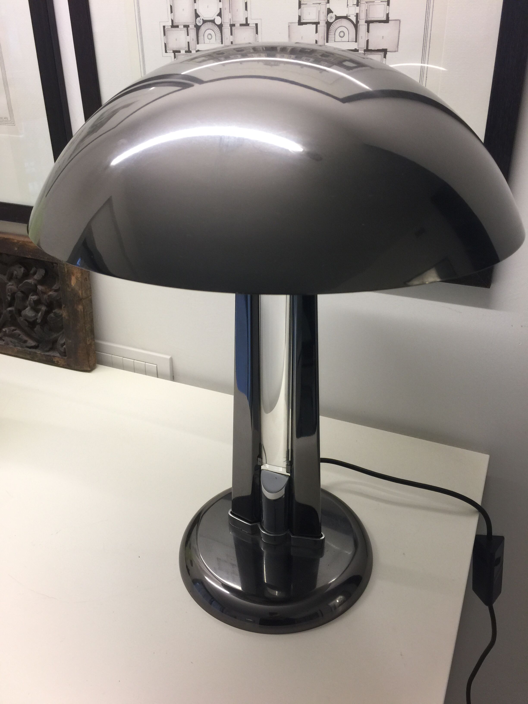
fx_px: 590
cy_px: 352
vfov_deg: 61.7
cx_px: 264
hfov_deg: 48.2
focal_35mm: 29
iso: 40
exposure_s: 1/30
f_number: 2.2
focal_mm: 4.15
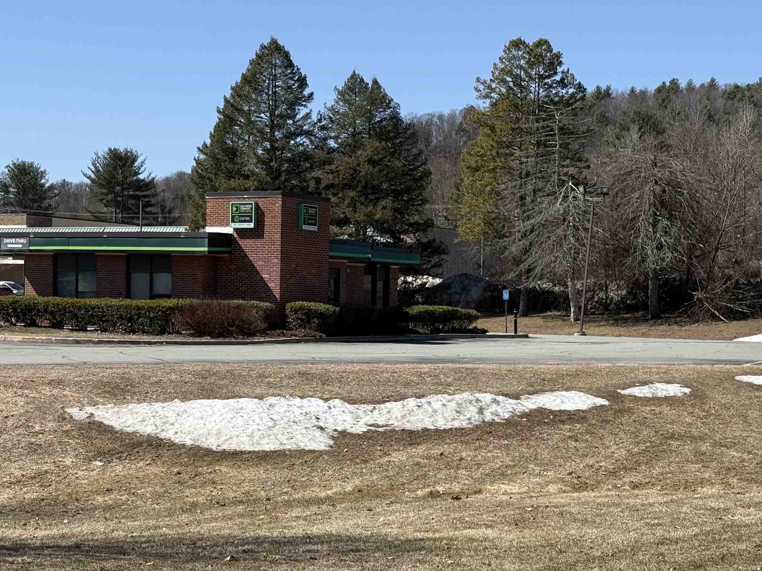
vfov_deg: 21.3
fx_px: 1519
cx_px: 340
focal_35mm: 69
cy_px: 359
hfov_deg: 28.1
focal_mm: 6.76
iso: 64
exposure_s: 1/4098
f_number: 1.78
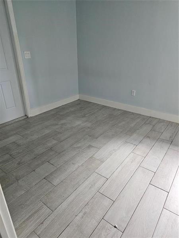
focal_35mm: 23
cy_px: 119
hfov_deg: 58.9
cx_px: 90
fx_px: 159
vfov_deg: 73.9
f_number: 1.7
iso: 800
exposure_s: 1/120
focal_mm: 6.3
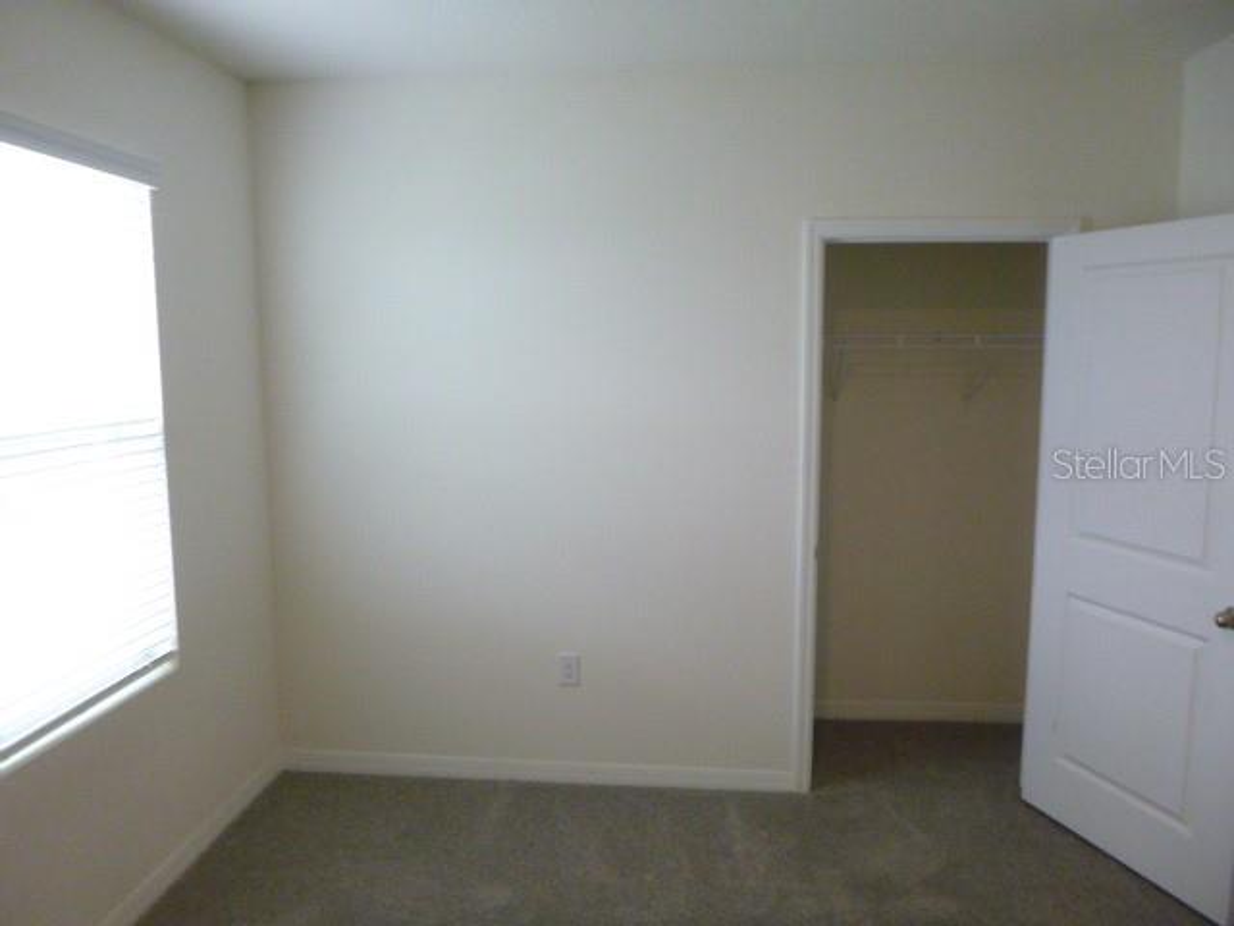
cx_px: 617
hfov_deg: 69.4
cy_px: 463
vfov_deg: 54.9
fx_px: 891
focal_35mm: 25
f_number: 3.9
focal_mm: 4.5
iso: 400
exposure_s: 1/30
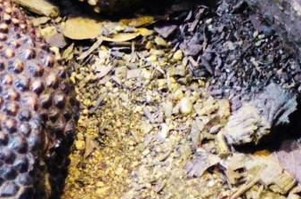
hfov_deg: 4.1
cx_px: -206
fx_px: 4148
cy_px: -56
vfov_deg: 2.8
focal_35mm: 497
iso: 3200
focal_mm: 70
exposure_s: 1/80
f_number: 4
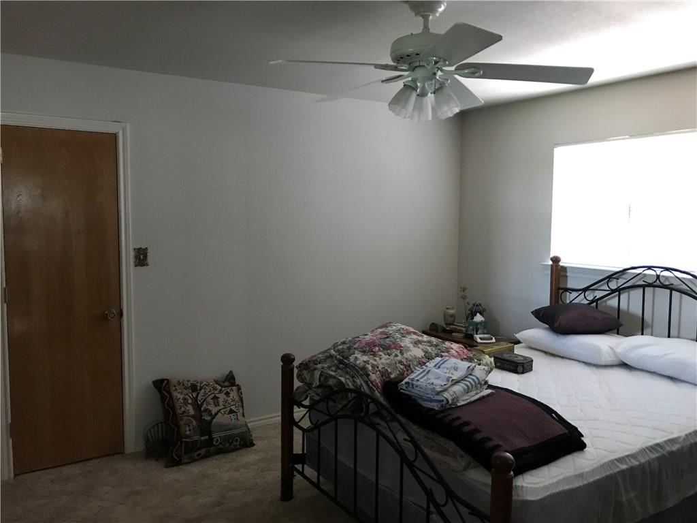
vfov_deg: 49.7
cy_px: 262
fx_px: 564
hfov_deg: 63.4
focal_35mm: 28
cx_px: 348
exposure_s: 1/15
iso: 100
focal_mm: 3.99
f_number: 1.8
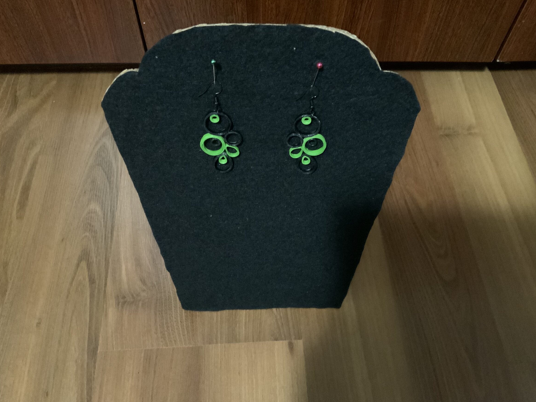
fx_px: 495
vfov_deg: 44.1
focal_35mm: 32
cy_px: 211
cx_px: 280
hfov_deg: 56.8
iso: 500
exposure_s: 1/15
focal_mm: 3
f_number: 1.8
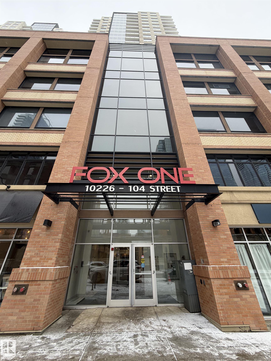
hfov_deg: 85.7
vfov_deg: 102.1
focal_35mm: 14
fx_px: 146
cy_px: 180
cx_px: 136
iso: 64
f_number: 2.2
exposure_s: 1/121
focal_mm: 2.22
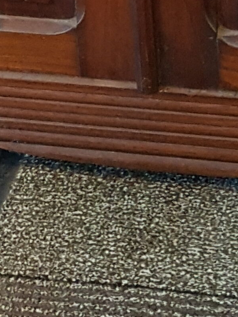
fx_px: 1209
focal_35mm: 132
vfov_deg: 11.8
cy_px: -478
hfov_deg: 11.2
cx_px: 162
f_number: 1.7
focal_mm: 4.2
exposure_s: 1/25
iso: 200
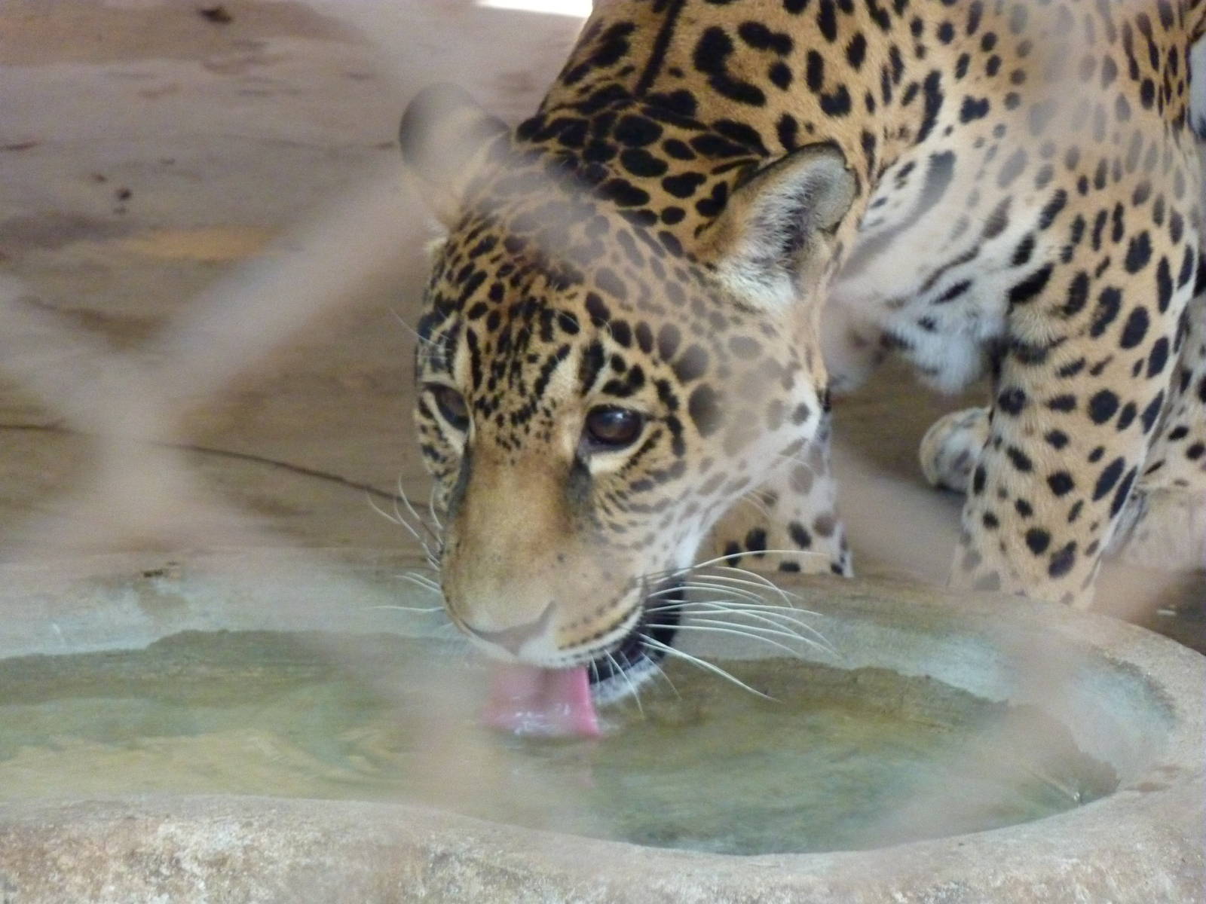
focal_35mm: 300
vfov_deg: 5.0
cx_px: 603
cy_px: 452
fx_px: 10452
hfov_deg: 6.6
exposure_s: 1/60
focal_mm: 49.2
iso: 800
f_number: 4.9
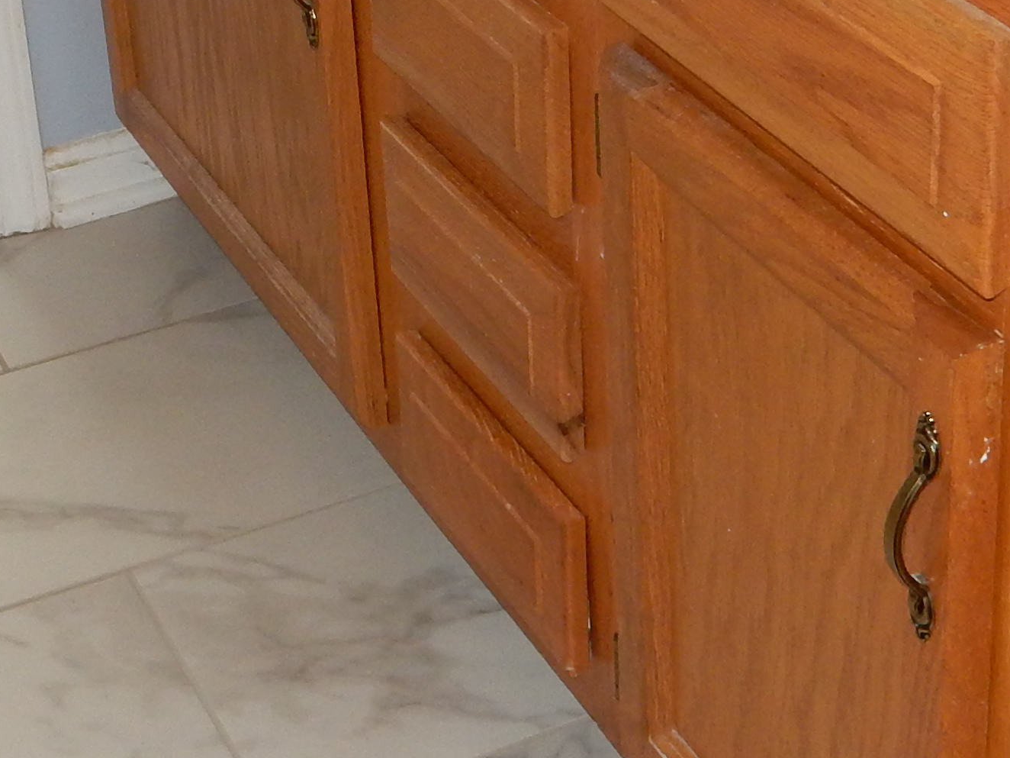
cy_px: 129
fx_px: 2538
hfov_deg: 22.4
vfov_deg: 16.8
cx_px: 349
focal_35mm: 87
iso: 200
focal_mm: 4.5
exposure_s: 1/30
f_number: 3.7
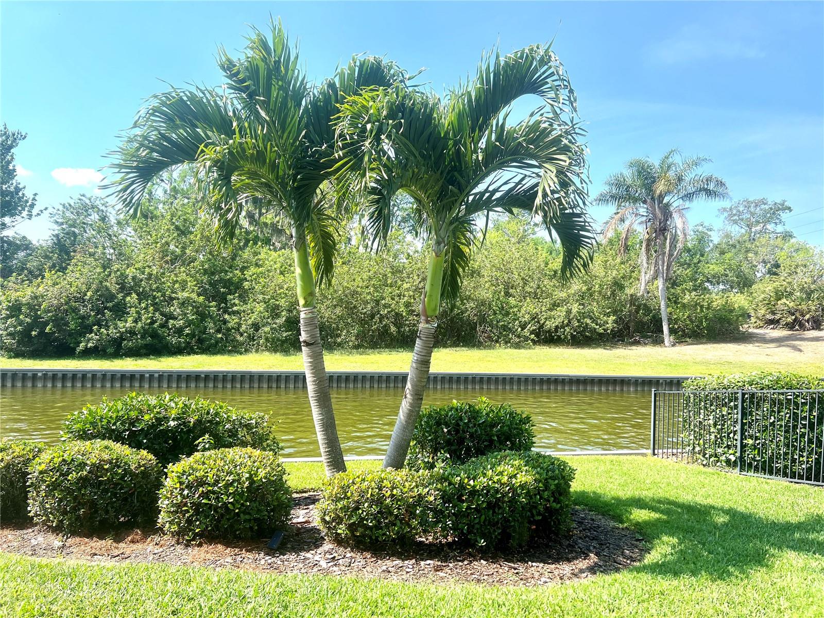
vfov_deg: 53.1
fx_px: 619
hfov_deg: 67.3
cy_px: 309
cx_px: 412
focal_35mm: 26
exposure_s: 1/1972
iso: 50
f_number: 1.5
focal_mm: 5.7
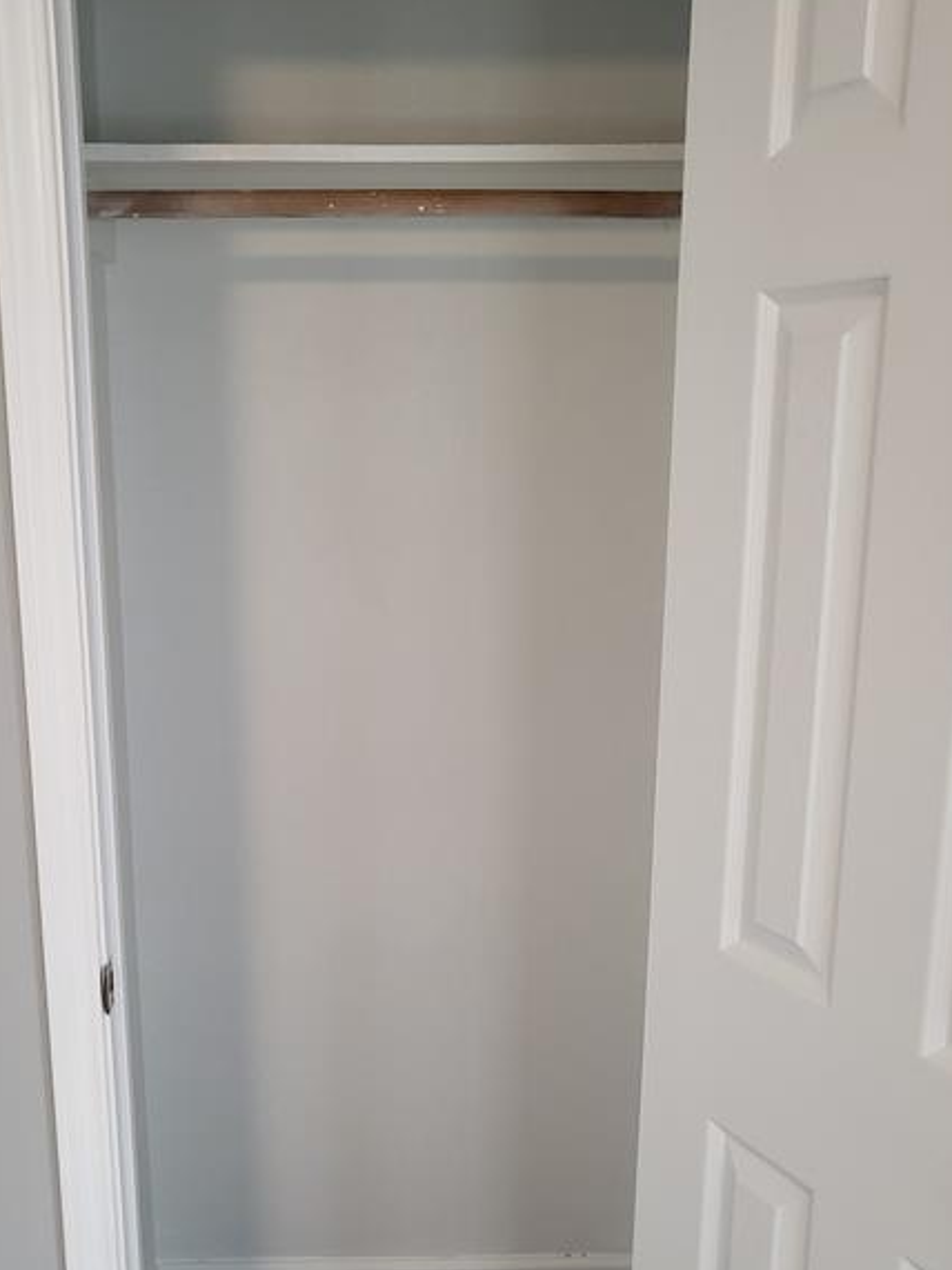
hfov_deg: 40.5
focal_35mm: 35
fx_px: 1284
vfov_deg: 52.3
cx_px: 376
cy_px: 758
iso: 320
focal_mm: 4.25
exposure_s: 1/120
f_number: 1.8
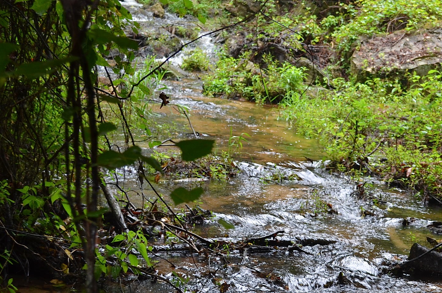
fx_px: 1103
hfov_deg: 22.3
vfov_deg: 15.1
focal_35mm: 90
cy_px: 221
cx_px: 358
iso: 640
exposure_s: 1/60
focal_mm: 34
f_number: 5
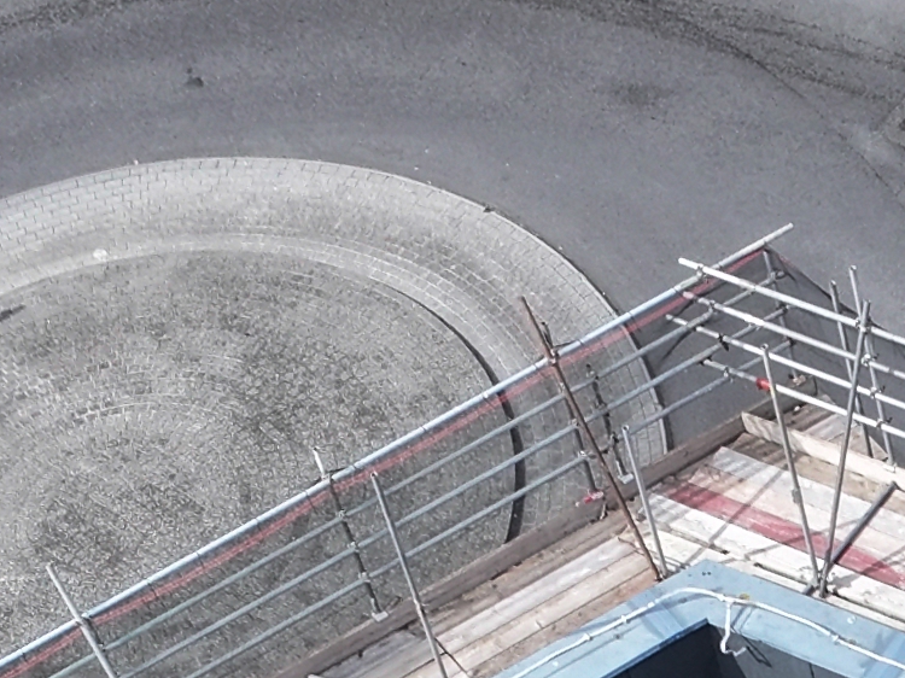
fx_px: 4417
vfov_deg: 8.0
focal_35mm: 169
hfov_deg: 10.9
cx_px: 1618
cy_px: 1771
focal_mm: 12.29
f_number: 2.8
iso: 100
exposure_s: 1/800
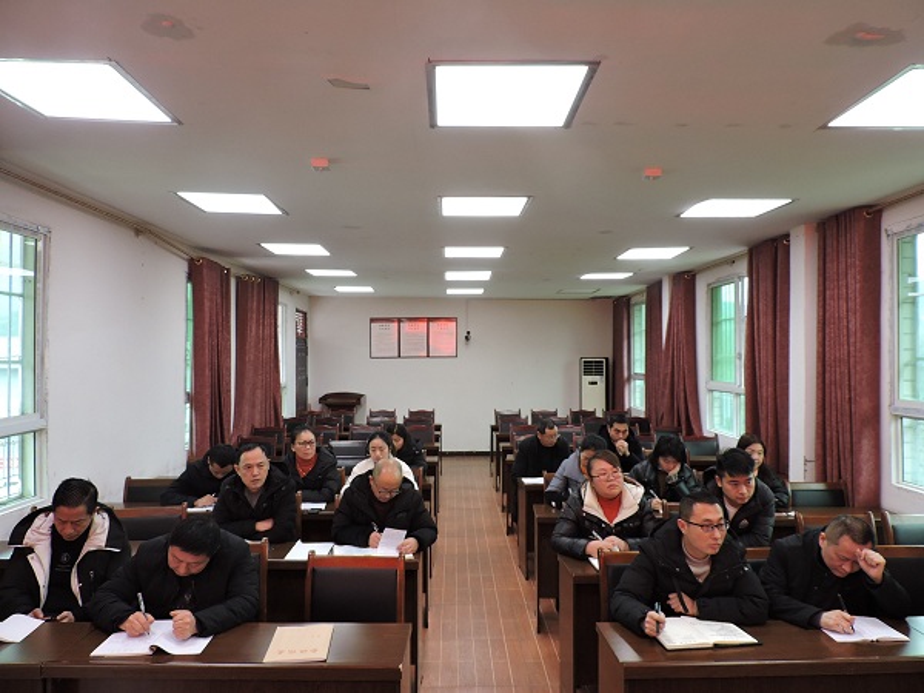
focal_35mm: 24
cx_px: 462
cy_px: 346
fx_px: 641
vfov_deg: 56.8
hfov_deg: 71.6
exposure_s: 1/30
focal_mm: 4.3
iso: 180
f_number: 3
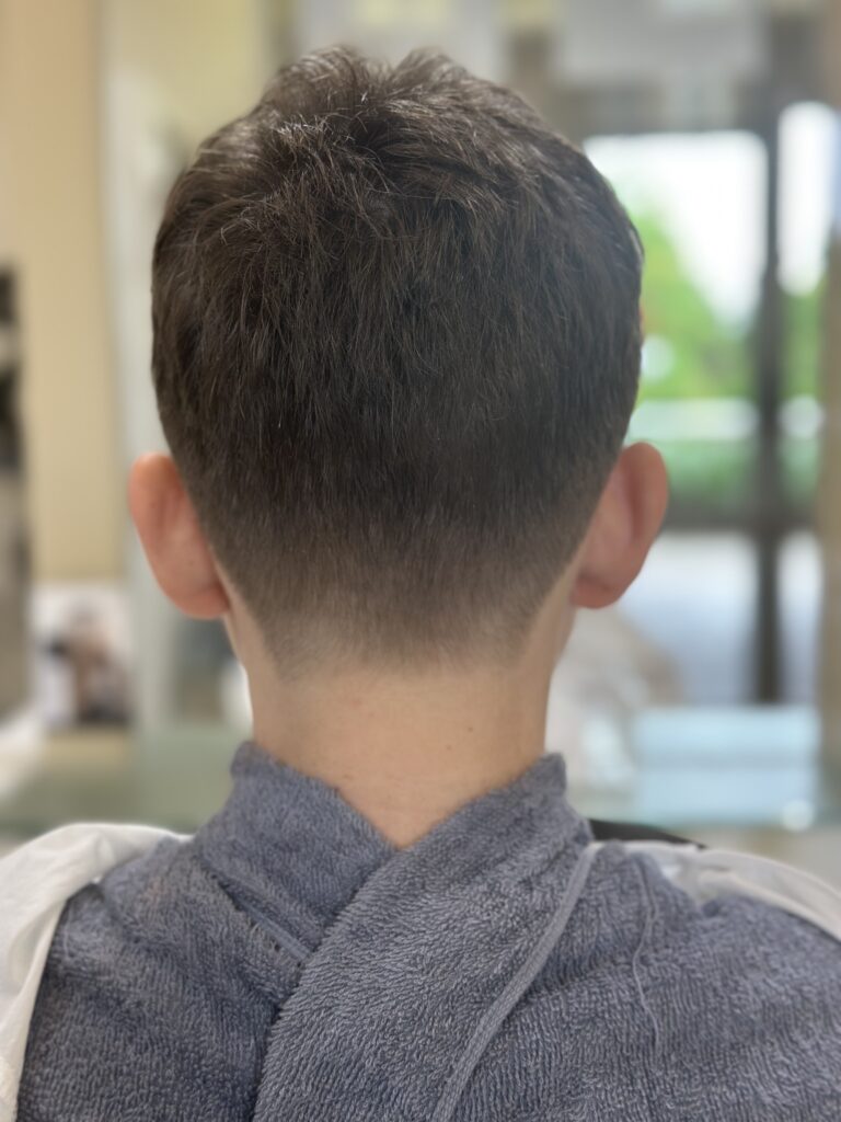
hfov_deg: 30.3
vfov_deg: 39.7
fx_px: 1555
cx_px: 420
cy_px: 561
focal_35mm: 48
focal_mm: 6.86
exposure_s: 1/100
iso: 64
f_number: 1.78
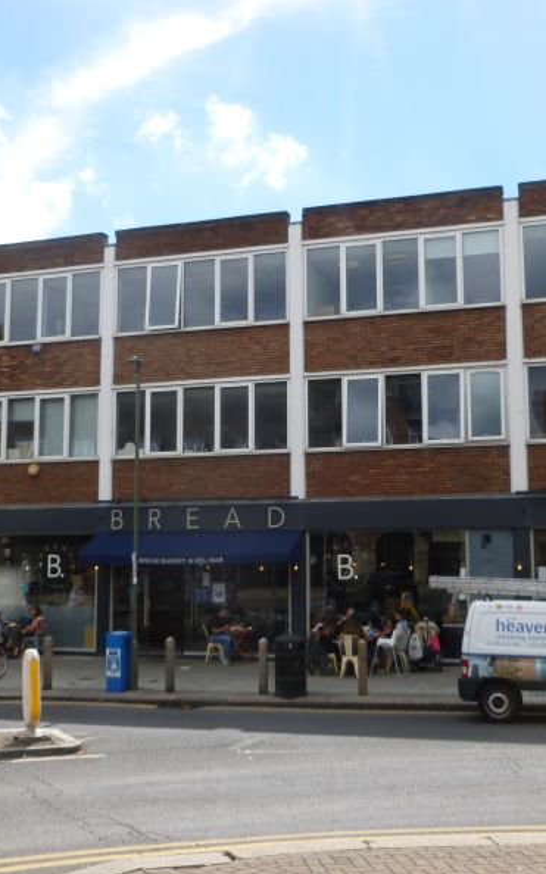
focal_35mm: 40
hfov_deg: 32.0
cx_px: 275
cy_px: 437
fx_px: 953
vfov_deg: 49.3
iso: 100
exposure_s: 1/800
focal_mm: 5
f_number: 3.3
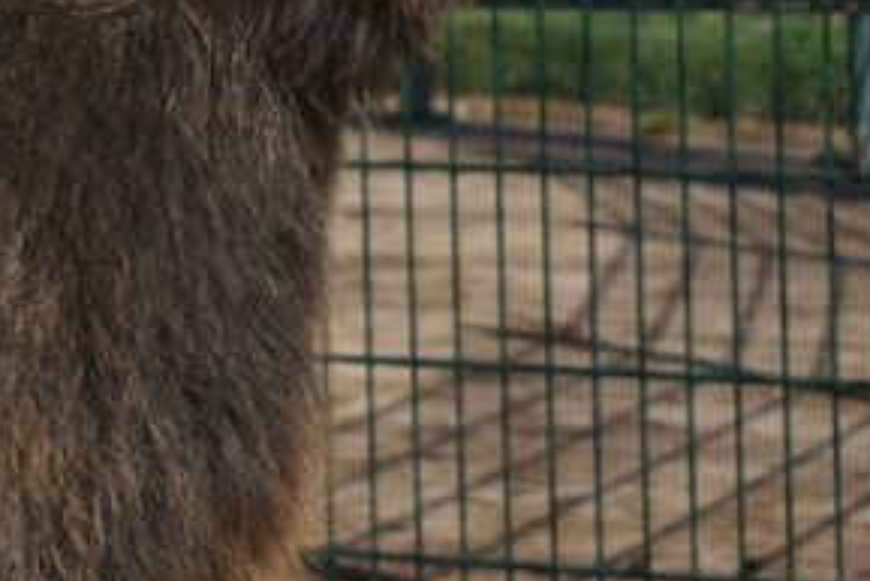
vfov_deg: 6.1
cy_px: -233
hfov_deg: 9.0
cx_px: -418
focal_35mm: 223
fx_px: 5392
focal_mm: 42
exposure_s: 1/1000
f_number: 5
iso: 100
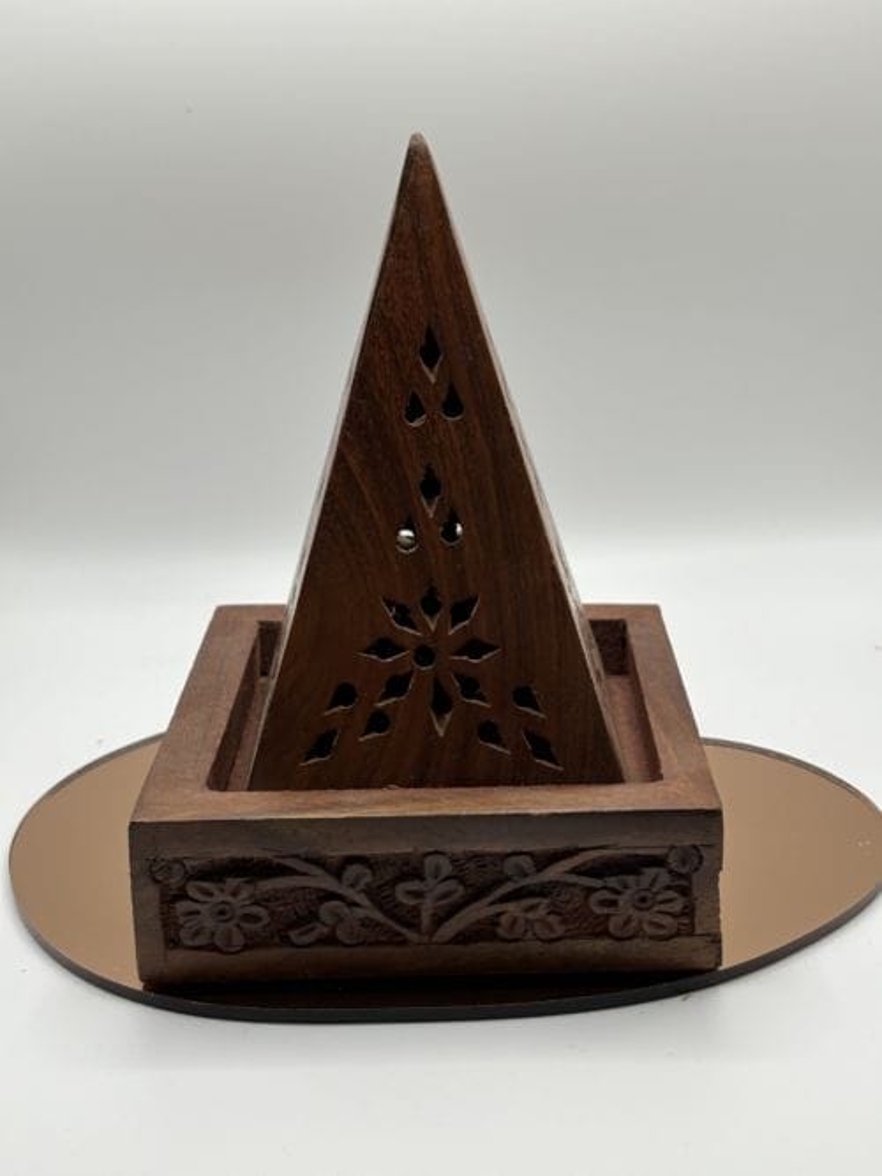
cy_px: 588
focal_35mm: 52
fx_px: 1767
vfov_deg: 36.8
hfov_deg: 28.0
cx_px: 441
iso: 32
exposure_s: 1/237
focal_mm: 5.96
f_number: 1.6
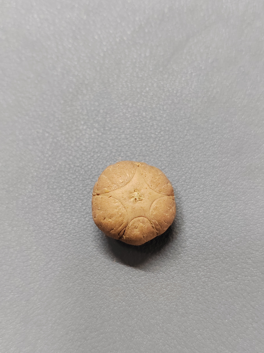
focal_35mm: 40
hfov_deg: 36.0
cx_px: 132
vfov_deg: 46.8
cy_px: 176
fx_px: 407
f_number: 1.8
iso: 3200
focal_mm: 6.14
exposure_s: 1/100
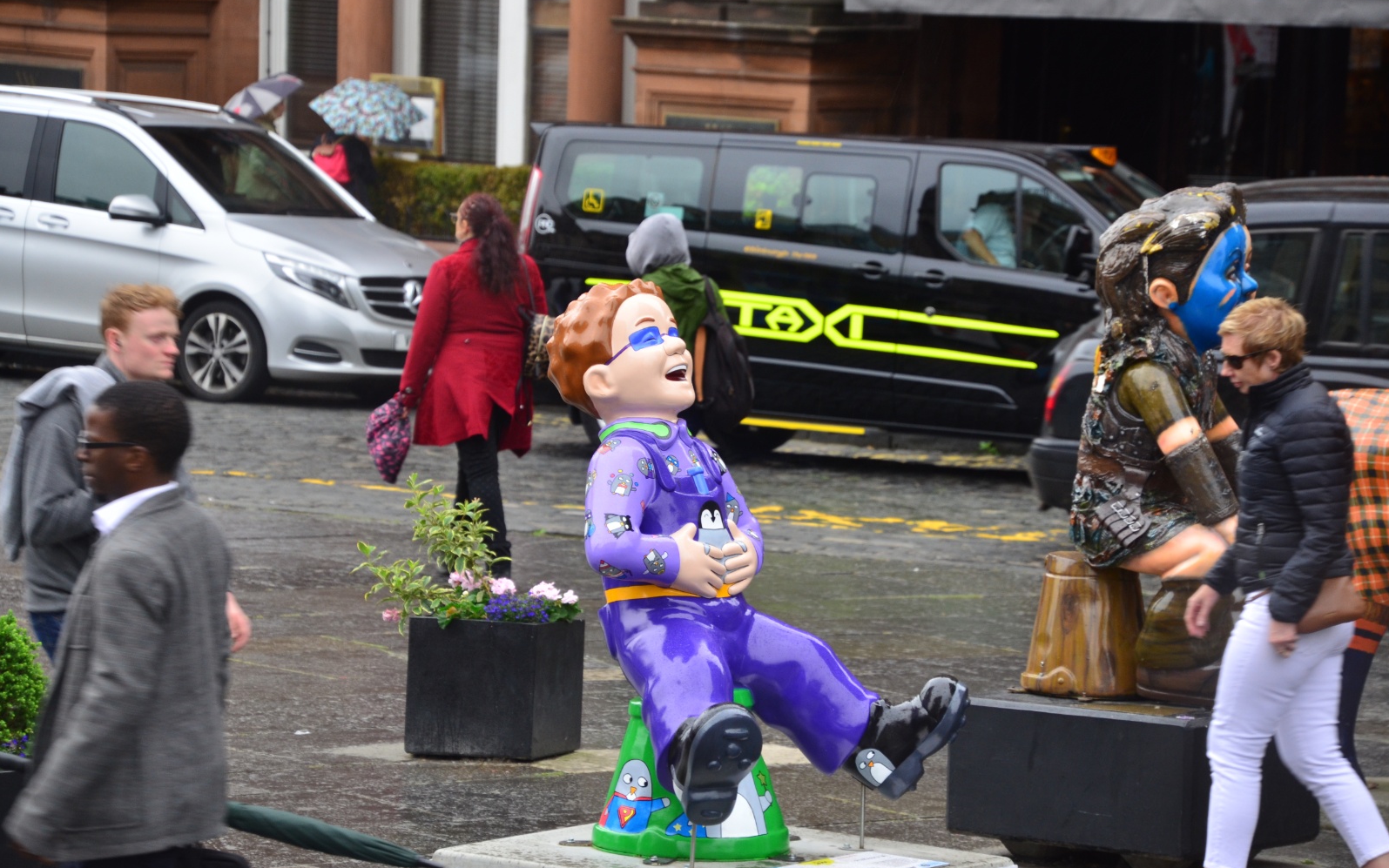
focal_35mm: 153
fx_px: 5792
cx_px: 695
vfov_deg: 8.6
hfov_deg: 13.7
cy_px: 437
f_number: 5.3
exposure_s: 1/80
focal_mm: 100
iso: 400
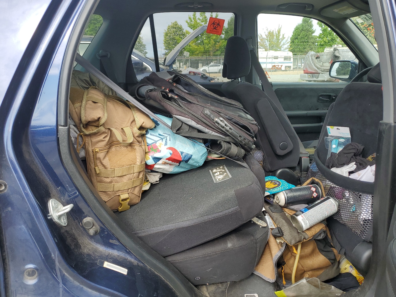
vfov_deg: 53.1
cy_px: 148
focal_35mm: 26
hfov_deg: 67.3
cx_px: 198
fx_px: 297
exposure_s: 1/714
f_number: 1.5
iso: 50
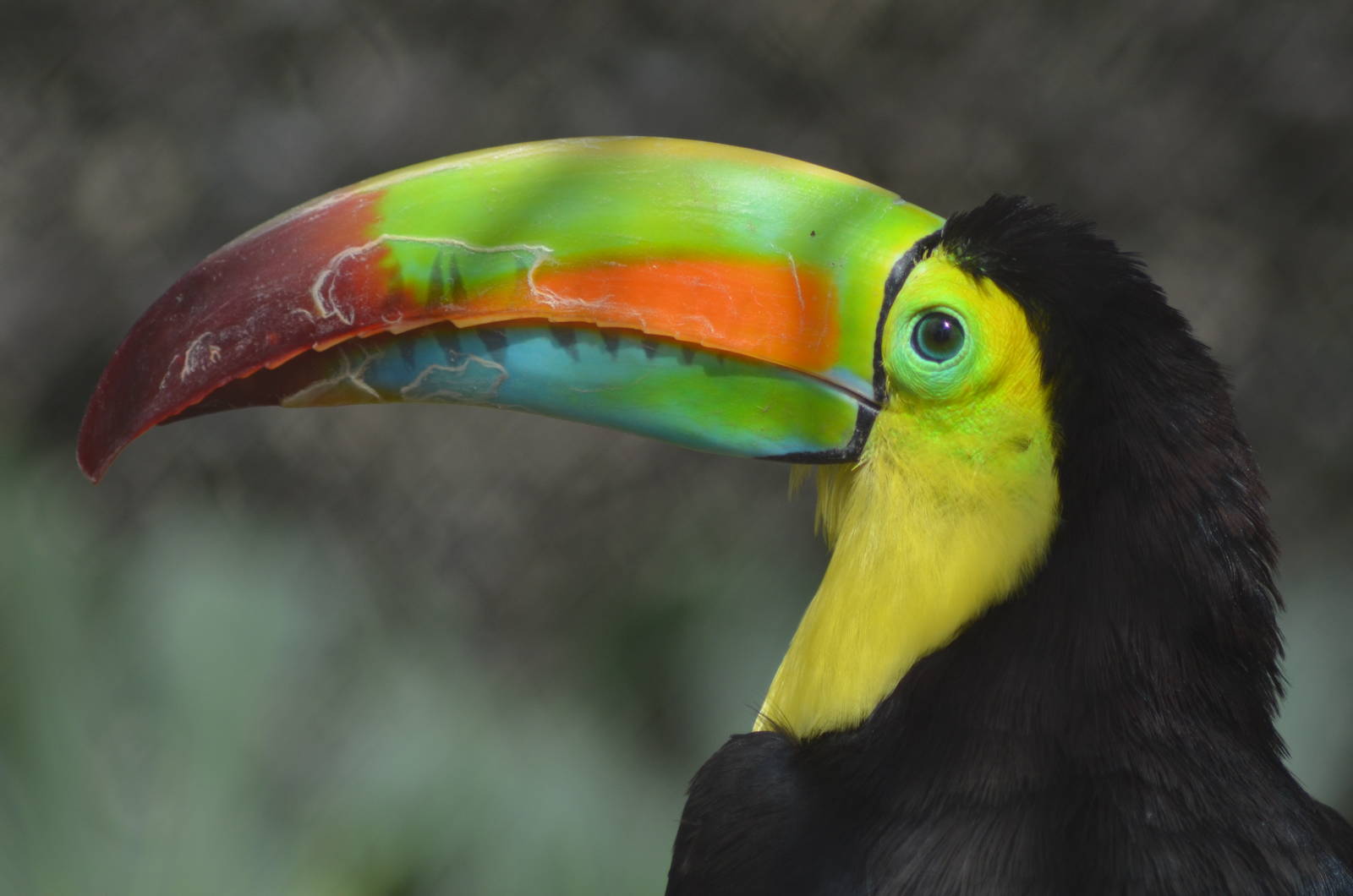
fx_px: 16879
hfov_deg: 4.6
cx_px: 676
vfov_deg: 3.0
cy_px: 448
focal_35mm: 450
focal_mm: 300
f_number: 5.6
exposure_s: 1/2000
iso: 360
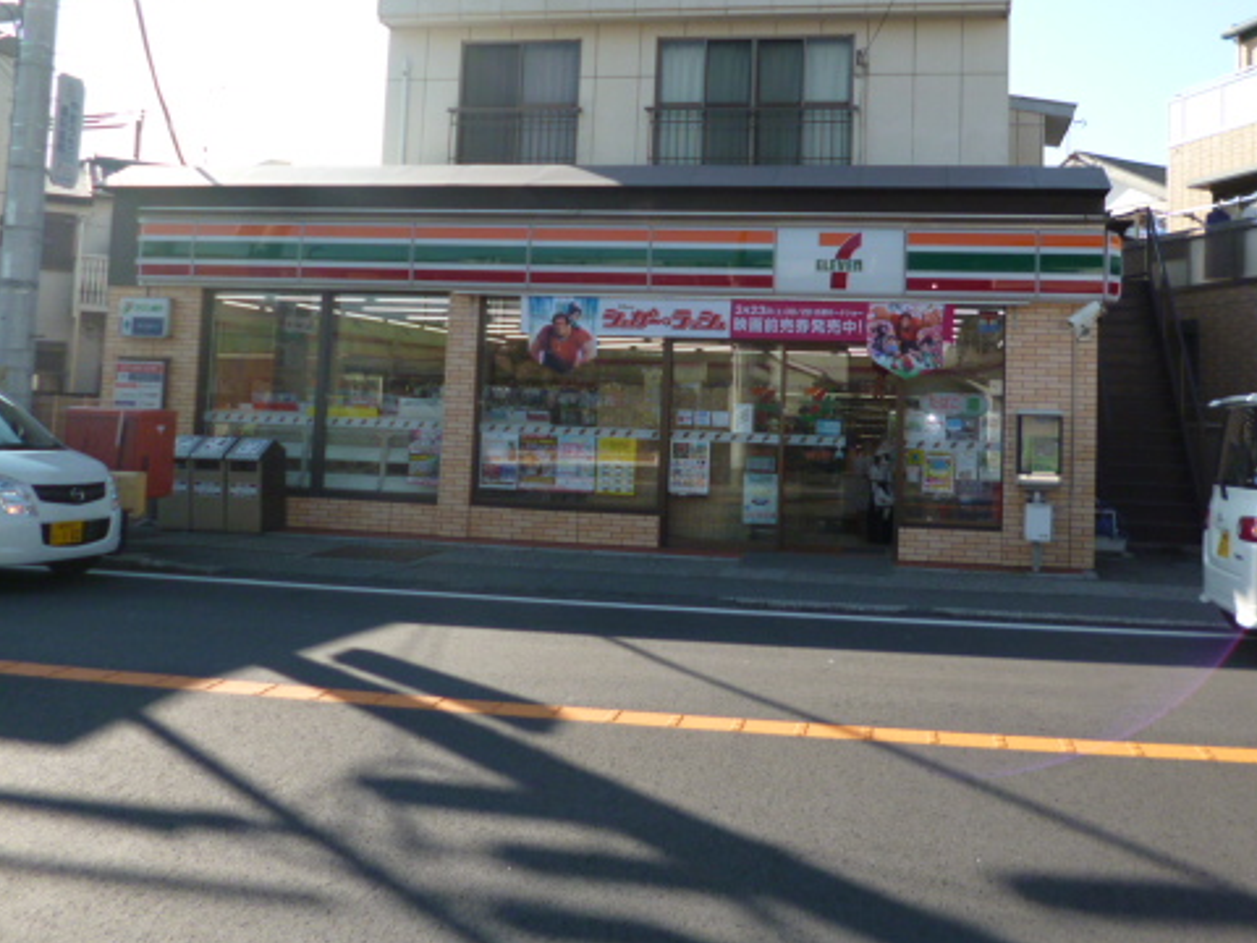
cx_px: 752
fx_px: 1162
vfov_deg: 43.6
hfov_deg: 56.4
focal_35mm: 32
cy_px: 317
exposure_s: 1/800
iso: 100
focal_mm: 4.3
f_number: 2.5
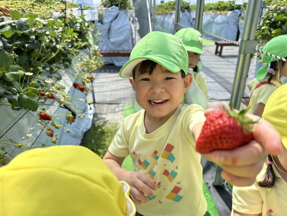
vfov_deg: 56.8
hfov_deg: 71.6
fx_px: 199
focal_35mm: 24
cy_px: 108
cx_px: 144
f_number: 1.78
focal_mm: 6.86
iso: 80
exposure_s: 1/2732
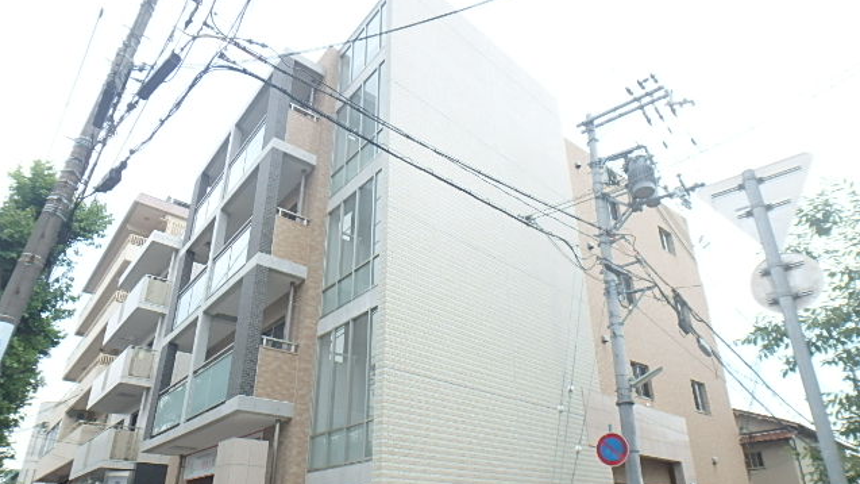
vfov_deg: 48.8
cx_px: 431
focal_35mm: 23
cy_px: 316
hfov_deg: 78.7
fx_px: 524
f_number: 3.5
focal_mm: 3.7
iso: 125
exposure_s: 1/400
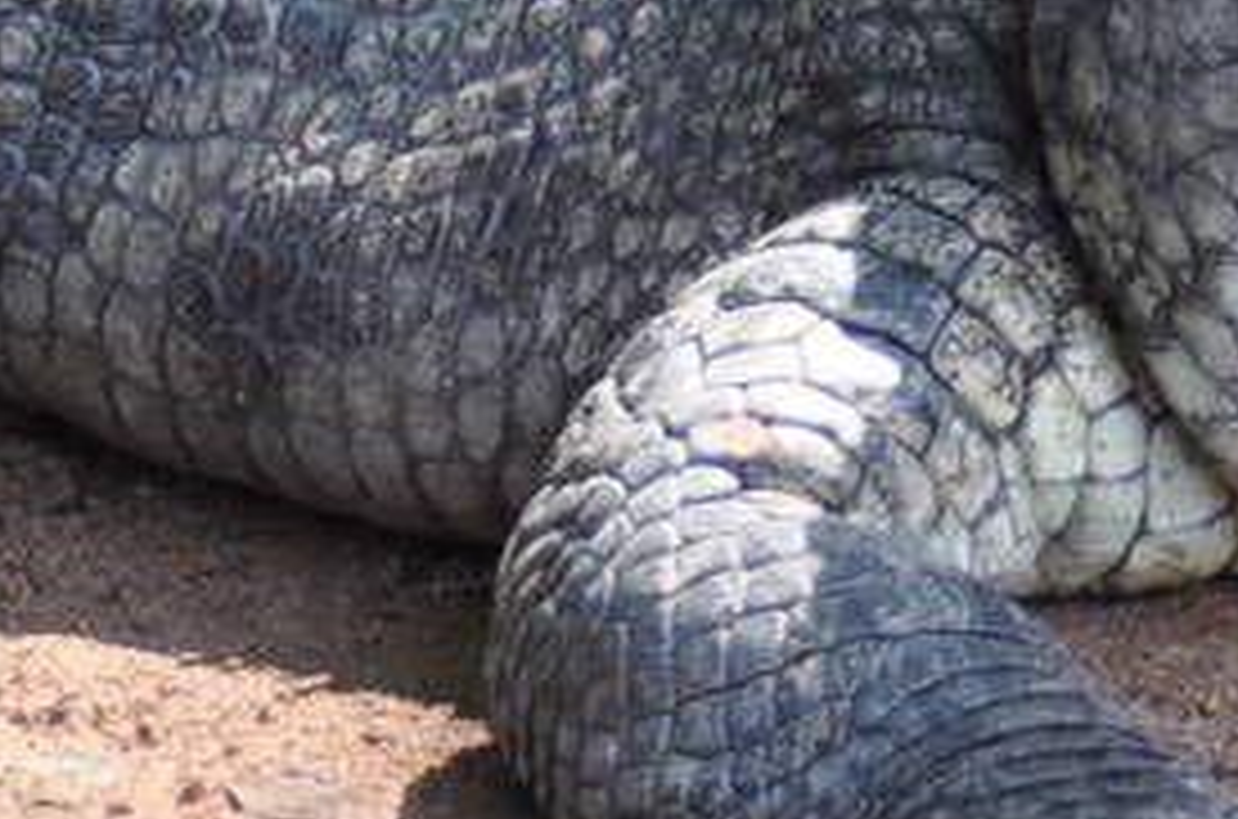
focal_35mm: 979
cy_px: -925
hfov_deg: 2.1
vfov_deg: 1.4
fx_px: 33589
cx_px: 1684
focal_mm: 112
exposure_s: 1/80
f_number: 5.6
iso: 400
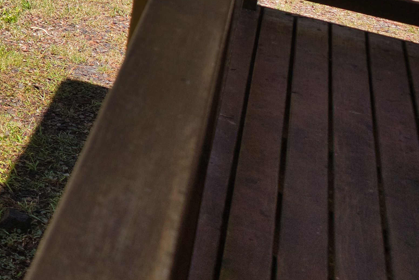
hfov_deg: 14.3
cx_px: -636
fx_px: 838
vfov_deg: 15.2
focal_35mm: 72
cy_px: -282
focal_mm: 14
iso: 50
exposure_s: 1/500
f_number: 4
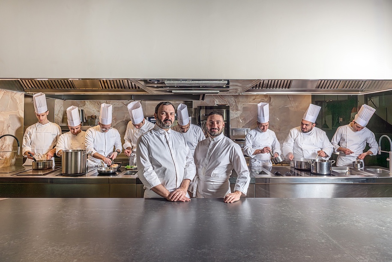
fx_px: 261
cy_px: 131
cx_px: 196
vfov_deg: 53.1
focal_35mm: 24
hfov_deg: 73.7
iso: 200
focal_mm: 24
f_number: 7.1
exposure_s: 1/200
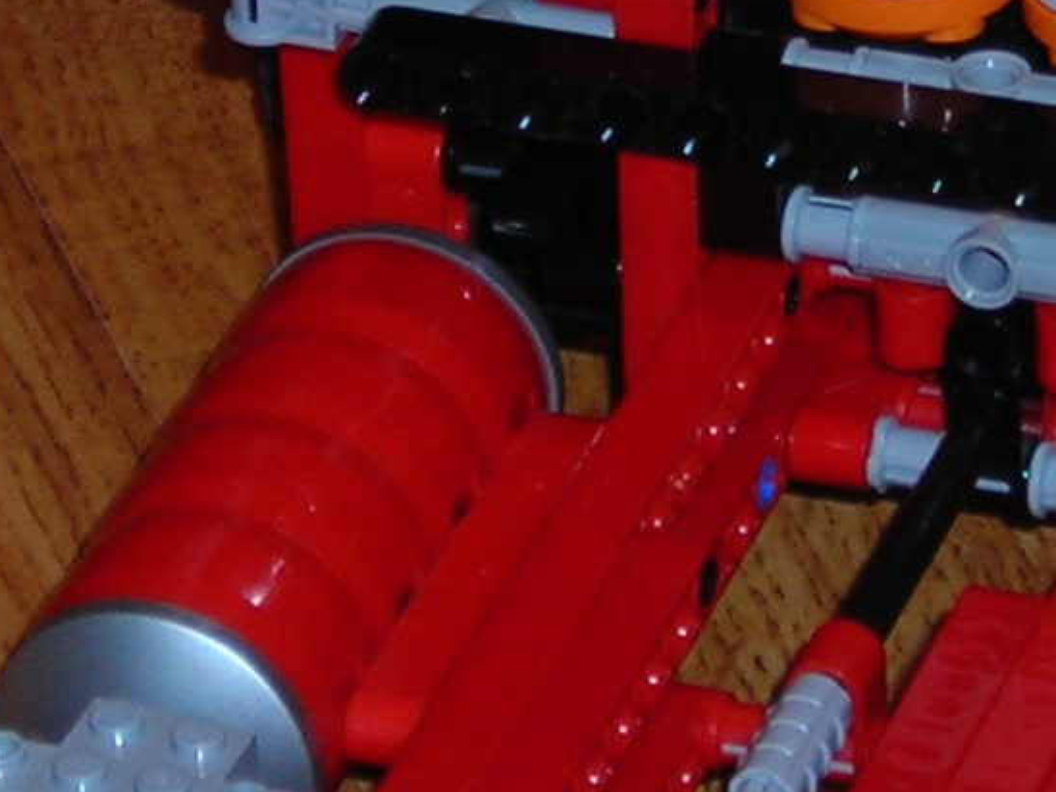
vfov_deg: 4.1
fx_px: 11104
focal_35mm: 364
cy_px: 31
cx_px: 532
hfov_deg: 5.4
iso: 50
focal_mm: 12.7
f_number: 4.2
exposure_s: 1/60.1
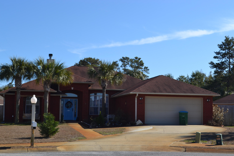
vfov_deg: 22.6
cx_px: 117
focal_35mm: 60
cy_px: 78
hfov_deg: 33.4
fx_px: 390
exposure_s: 1/200
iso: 100
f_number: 10
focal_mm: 40
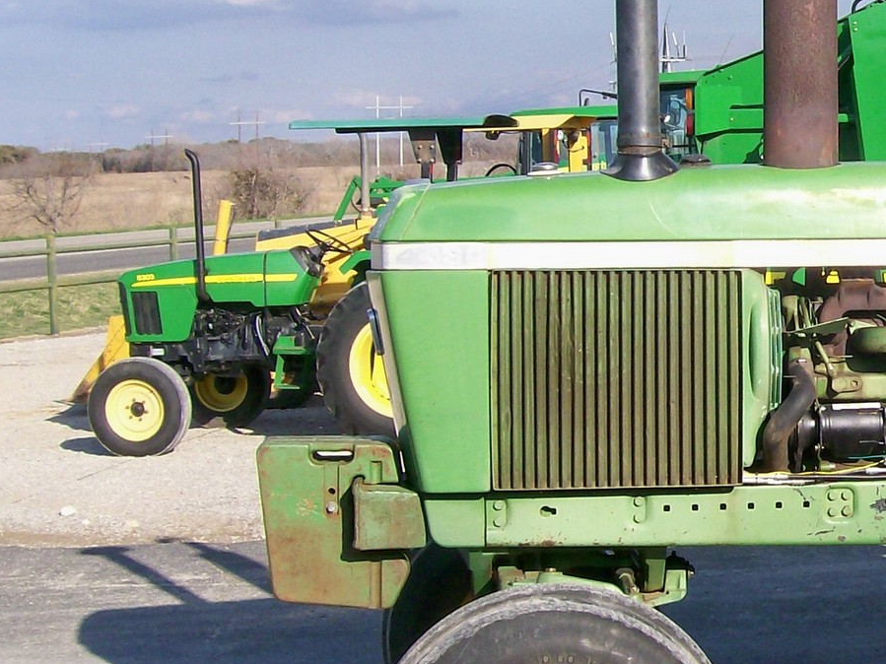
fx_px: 2099
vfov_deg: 18.0
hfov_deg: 22.4
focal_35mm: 82
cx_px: 996
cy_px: 267
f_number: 4.8
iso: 80
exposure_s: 1/474
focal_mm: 6
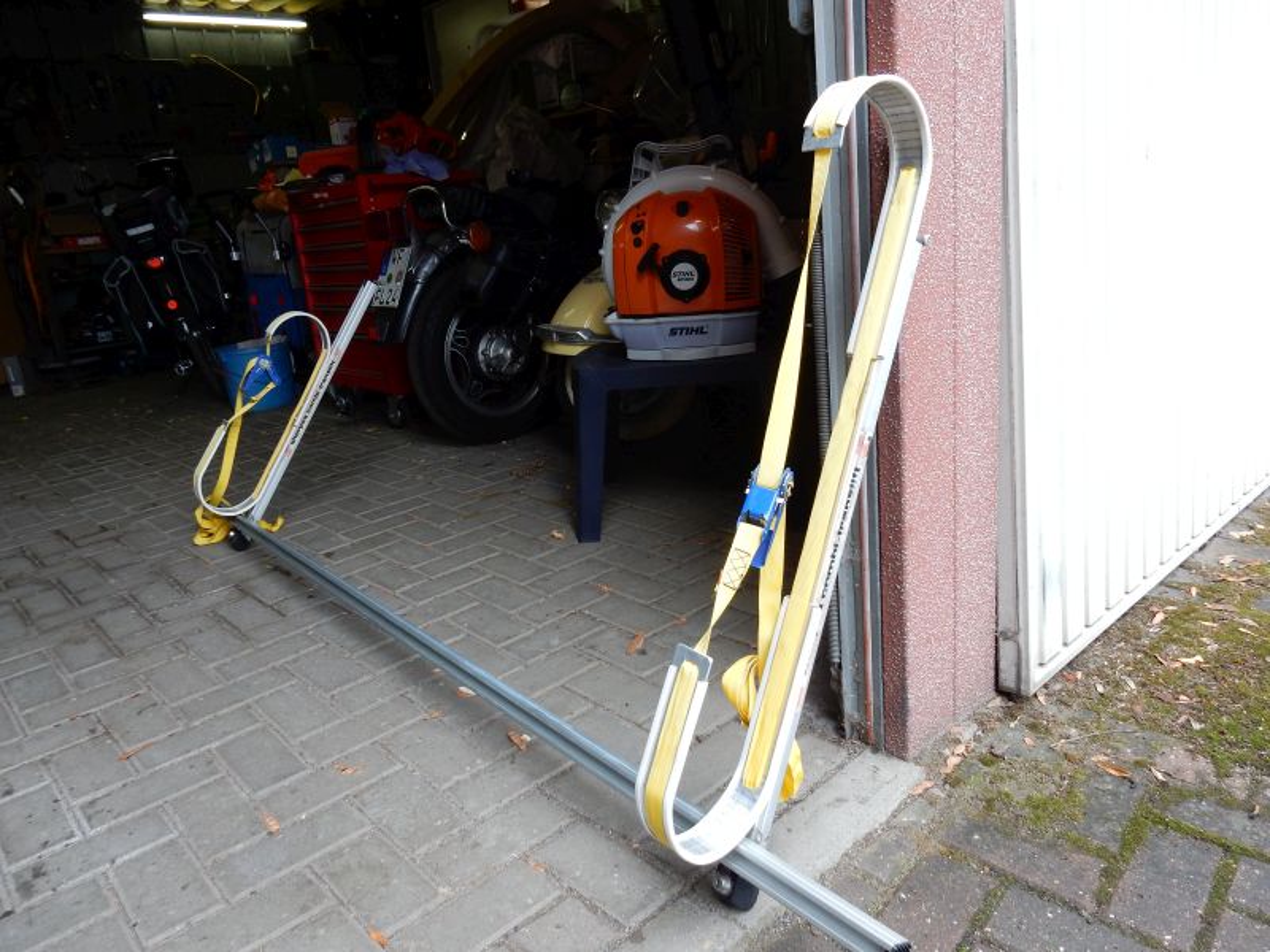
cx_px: 635
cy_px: 476
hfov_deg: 69.4
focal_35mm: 25
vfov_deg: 54.9
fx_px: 917
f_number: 3.7
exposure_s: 1/30
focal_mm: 4.5
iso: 125
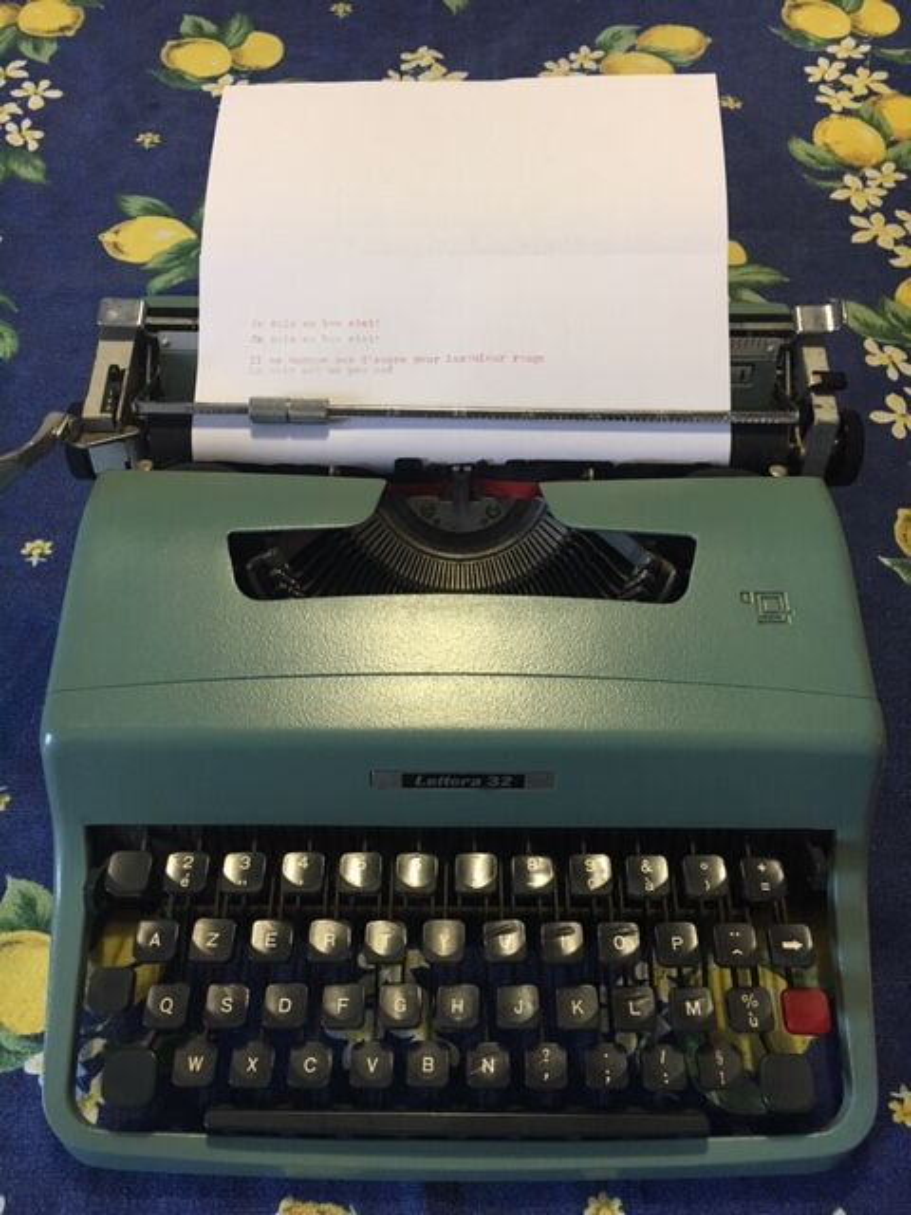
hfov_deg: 48.2
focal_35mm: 29
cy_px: 608
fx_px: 1018
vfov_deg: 61.7
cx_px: 456
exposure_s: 1/33
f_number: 2.2
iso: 160
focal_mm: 4.15
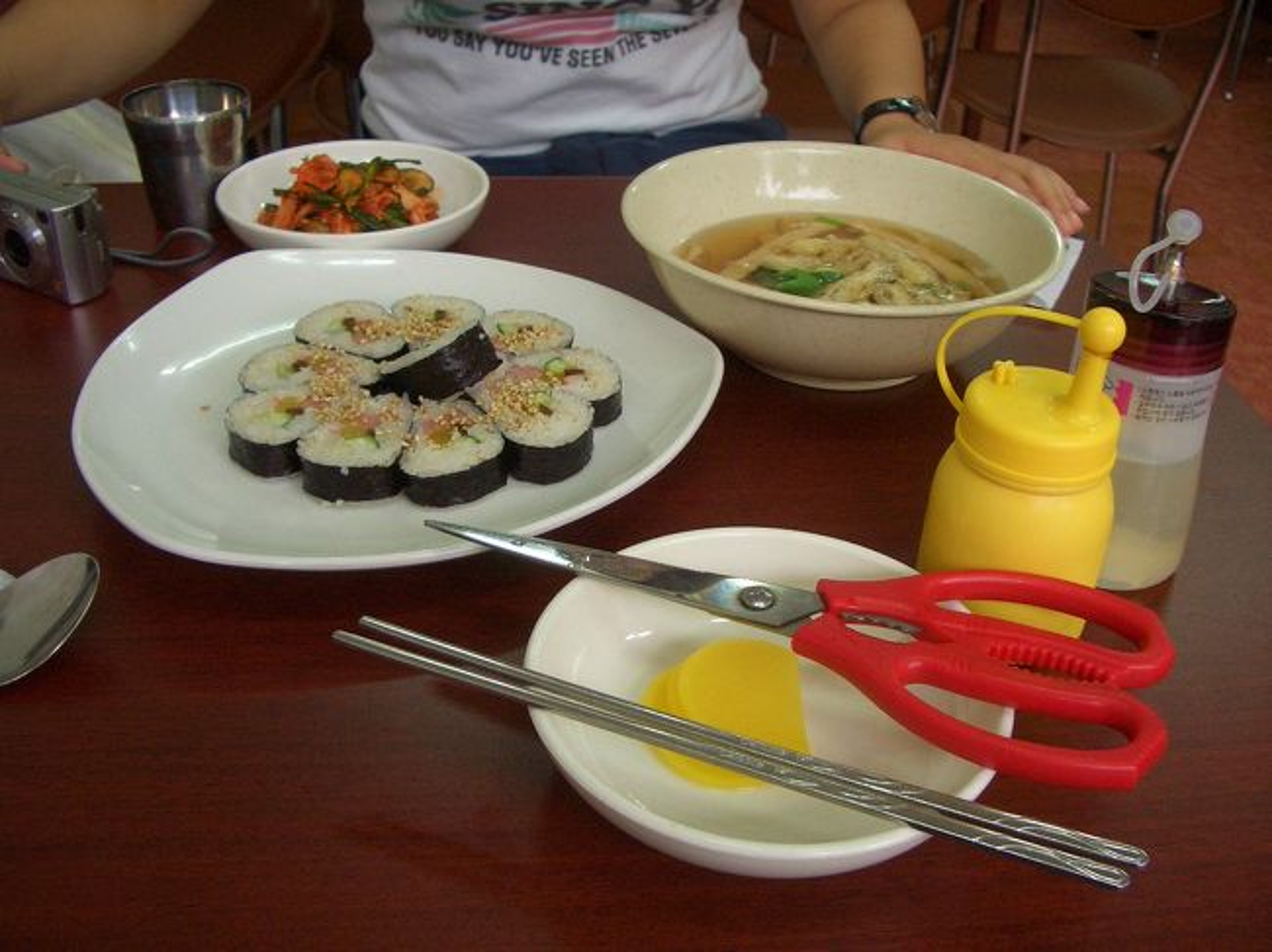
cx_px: 636
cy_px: 476
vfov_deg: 40.7
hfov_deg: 52.6
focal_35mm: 35
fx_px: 1286
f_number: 2.6
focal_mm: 5.8
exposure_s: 1/100
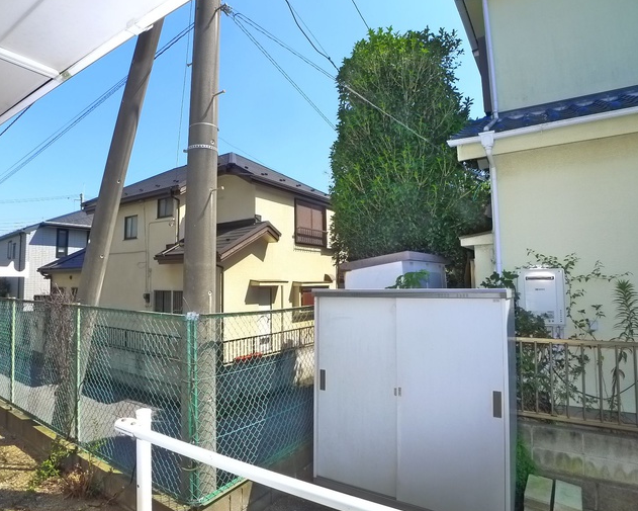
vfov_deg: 54.9
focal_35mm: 26
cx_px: 302
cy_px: 252
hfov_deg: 66.0
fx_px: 491
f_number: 4
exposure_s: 1/400
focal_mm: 5.1
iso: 400
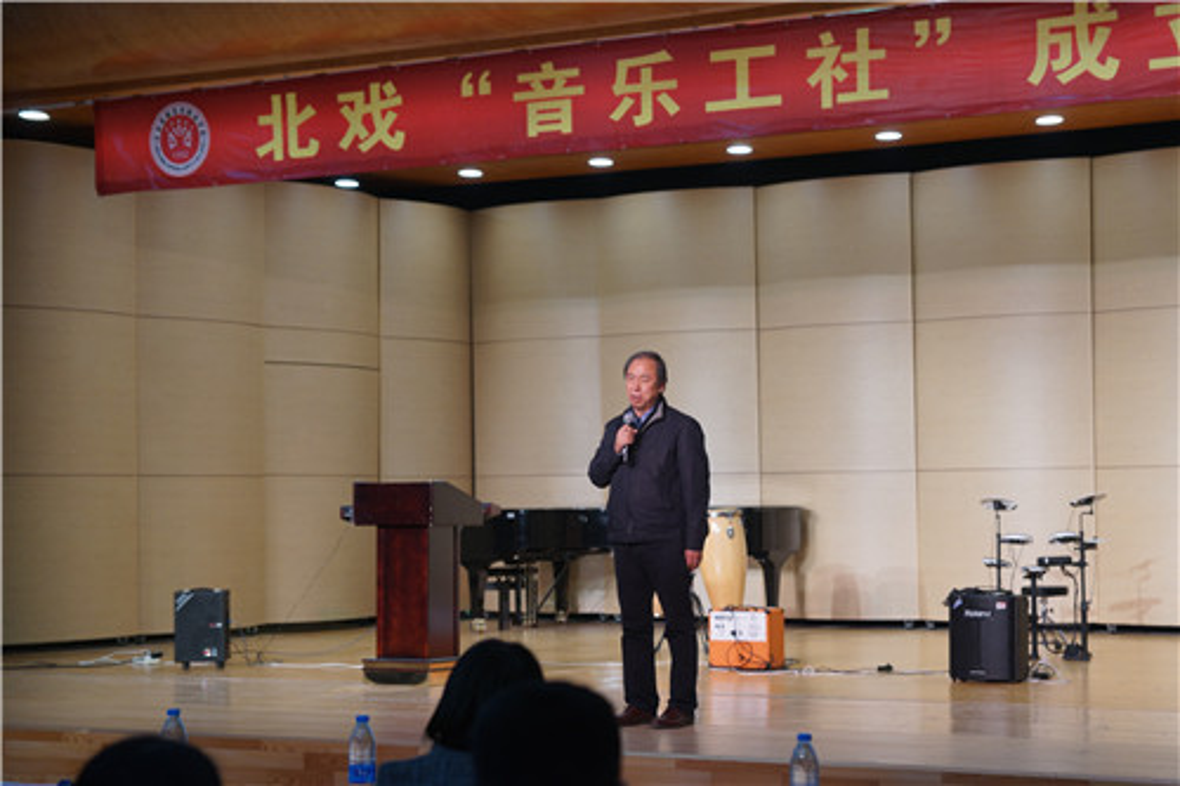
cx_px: 590
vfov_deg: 19.4
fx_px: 2294
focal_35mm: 70
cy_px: 393
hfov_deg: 28.9
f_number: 4
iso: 640
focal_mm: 70
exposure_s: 1/80
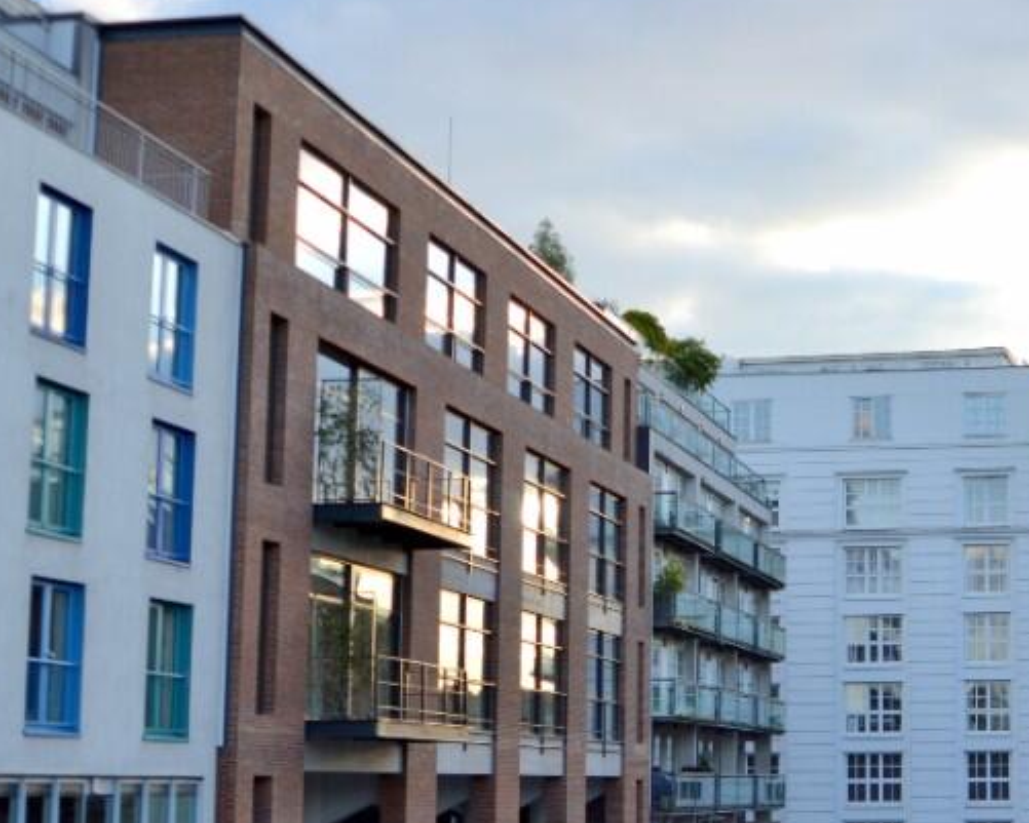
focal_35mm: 69
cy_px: 473
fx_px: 2102
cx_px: 994
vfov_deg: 22.2
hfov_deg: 26.3
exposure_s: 1/160
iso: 100
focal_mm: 24
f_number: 6.3
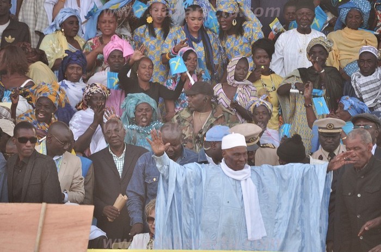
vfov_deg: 4.8
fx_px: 3011
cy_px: 126
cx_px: 190
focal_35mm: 285
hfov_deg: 7.2
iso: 720
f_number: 5.6
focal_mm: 190
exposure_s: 1/400
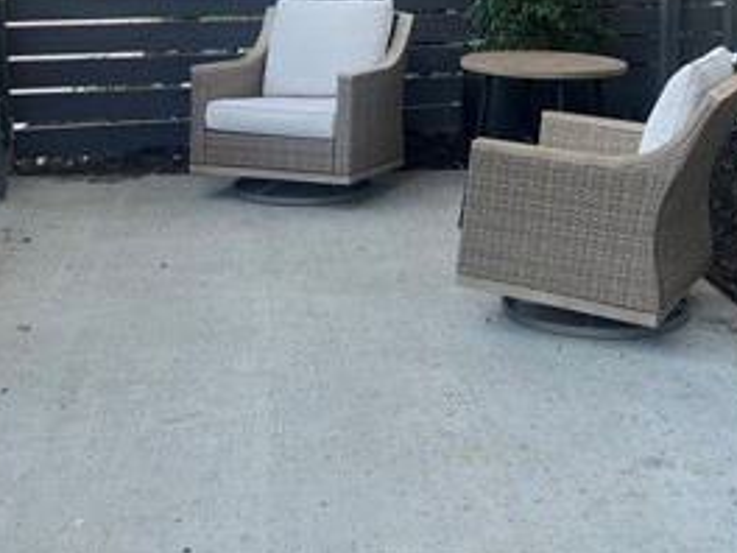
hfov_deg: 30.4
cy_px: 75
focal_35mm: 63
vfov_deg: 22.8
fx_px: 1341
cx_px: 508
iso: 40
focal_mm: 5.7
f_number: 1.5
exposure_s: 1/173
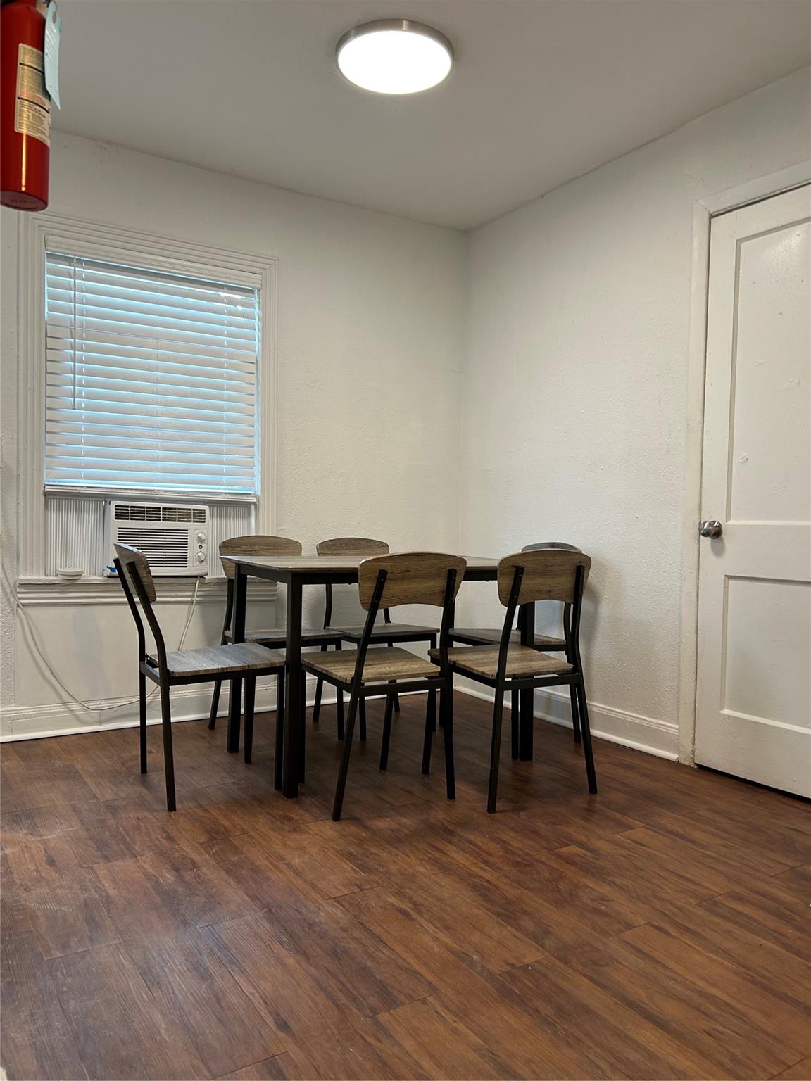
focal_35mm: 26
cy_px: 540
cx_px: 406
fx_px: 812
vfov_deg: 67.3
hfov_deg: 53.1
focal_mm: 5.7
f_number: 1.5
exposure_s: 1/60
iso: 64
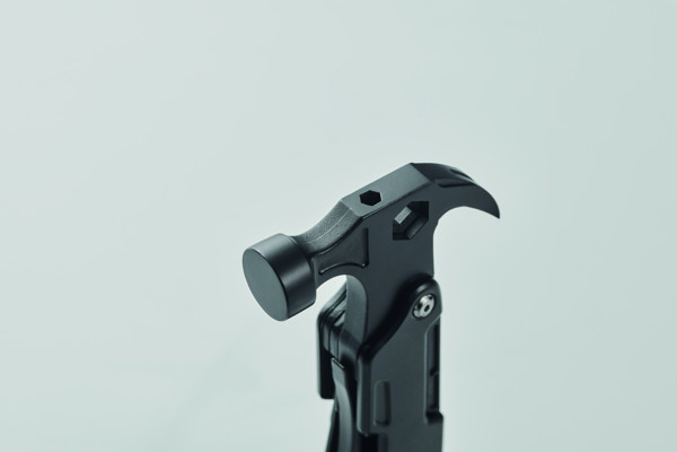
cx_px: 338
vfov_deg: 13.0
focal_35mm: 105
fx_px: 1974
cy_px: 226
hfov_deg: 19.5
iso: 80
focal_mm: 105
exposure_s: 1/125
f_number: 14
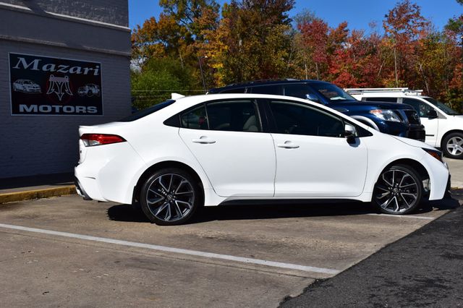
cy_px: 154
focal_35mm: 44
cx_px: 232
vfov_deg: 30.8
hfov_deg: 45.0
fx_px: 559
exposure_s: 1/640
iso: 200
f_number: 11
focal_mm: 29
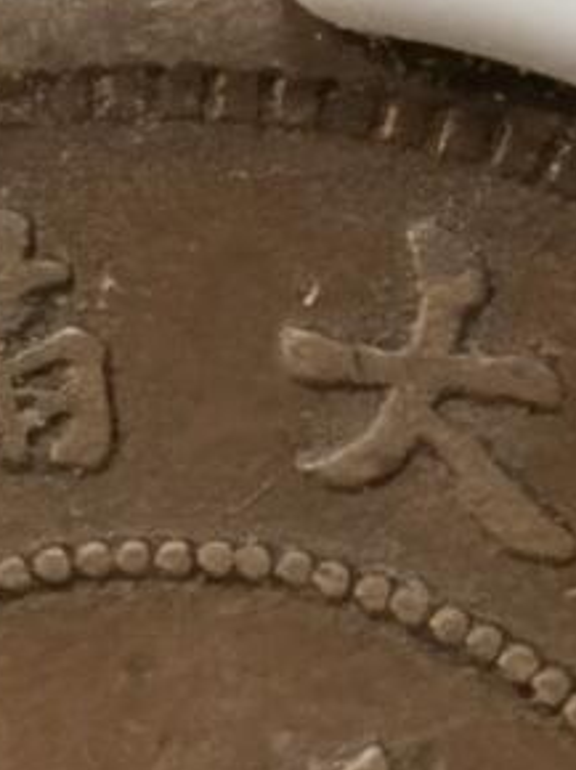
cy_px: 921
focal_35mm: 503
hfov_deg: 3.0
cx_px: 96
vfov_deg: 3.9
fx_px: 11176
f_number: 1.6
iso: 100
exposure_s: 1/100
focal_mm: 5.56
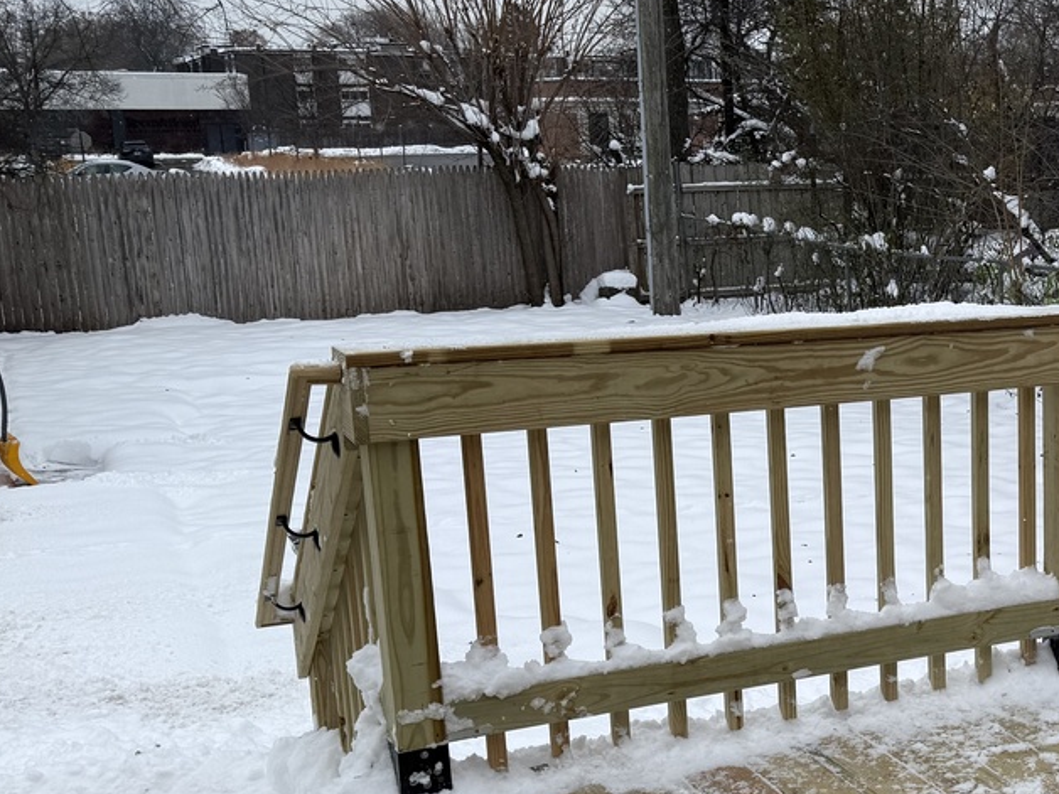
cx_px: 1030
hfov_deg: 32.5
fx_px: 1683
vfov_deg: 26.4
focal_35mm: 55
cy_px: 534
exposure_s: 1/2370
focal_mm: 6.76
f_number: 1.78
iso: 80
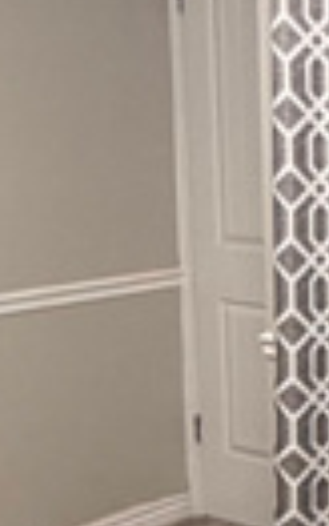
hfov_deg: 14.4
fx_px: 1247
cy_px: 389
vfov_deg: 23.6
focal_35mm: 87
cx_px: 437
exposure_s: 1/60
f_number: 2.2
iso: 250
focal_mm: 2.22
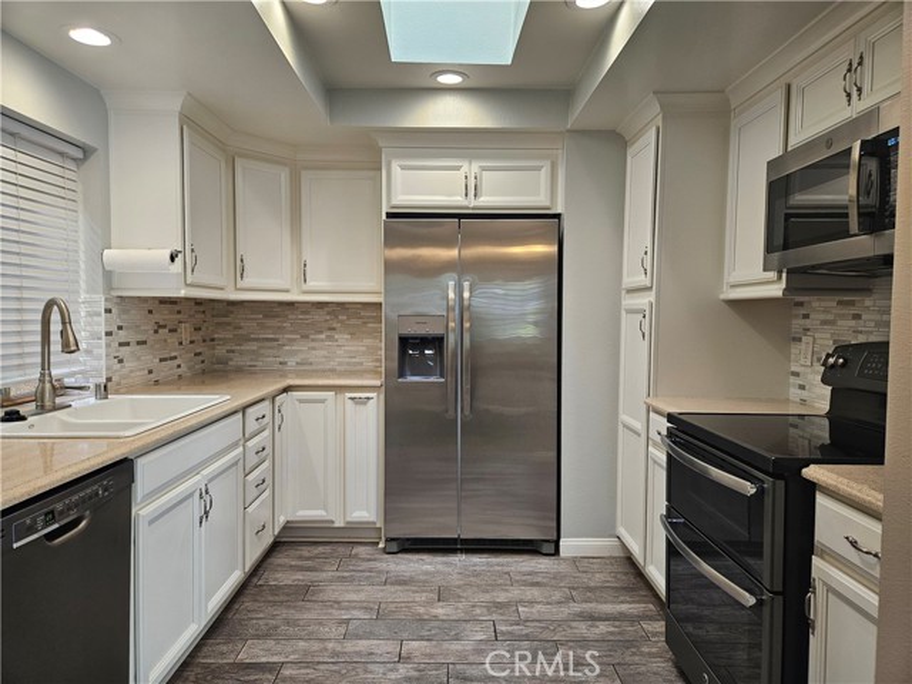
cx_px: 456
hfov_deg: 73.9
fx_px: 606
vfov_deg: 58.9
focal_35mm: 23
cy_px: 342
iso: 125
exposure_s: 1/120
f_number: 1.8
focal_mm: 5.4
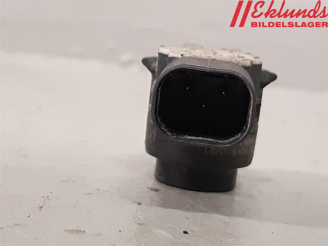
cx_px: 164
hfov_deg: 67.3
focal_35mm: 26
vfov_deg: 53.1
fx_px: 246
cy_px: 123
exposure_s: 1/50
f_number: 1.7
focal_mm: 3.93
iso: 320
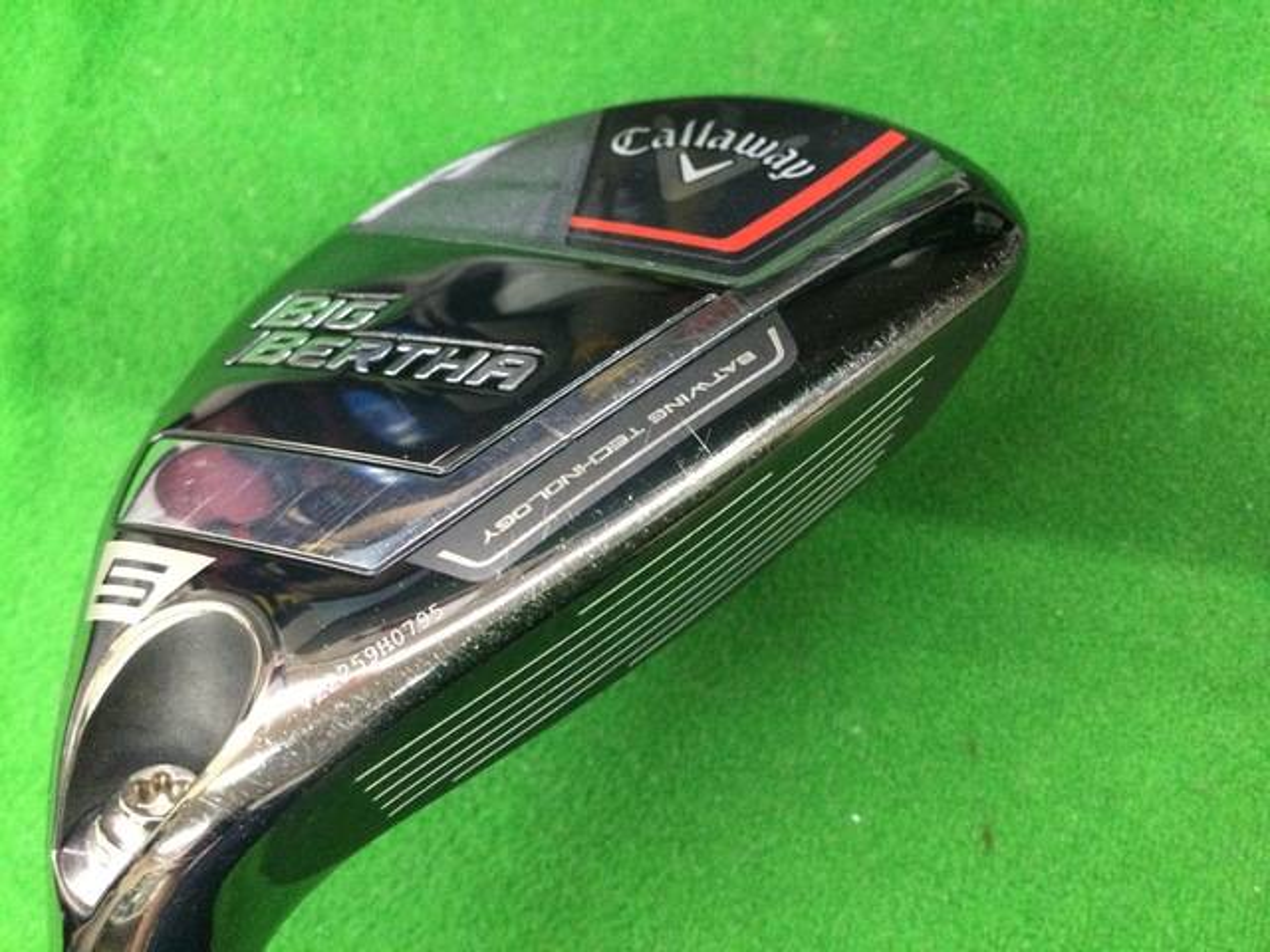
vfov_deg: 45.4
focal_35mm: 31
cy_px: 476
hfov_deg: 58.4
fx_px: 1137
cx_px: 635
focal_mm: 3.3
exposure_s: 1/20
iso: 200
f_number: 2.4
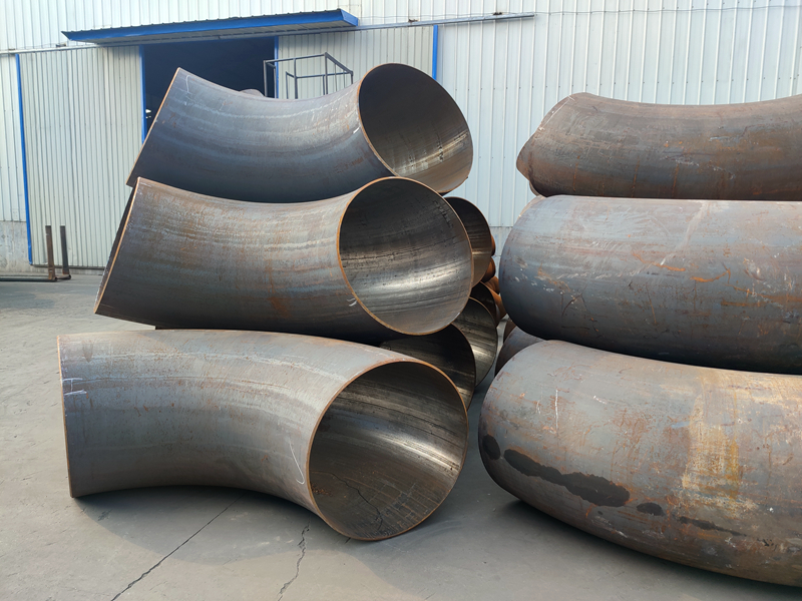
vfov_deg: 54.9
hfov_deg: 69.4
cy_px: 300
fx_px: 579
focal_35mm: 25
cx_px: 401
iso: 50
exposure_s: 1/128
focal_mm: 5.96
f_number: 1.75
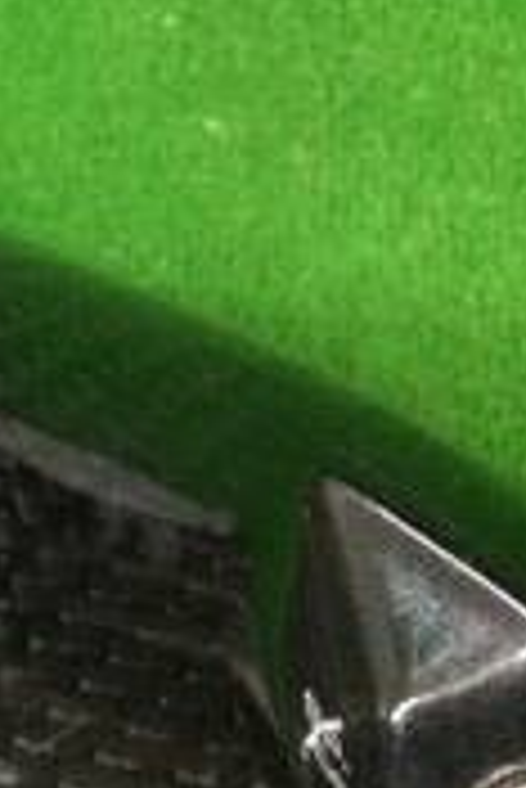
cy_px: 626
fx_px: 2581
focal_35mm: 118
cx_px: -877
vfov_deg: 17.2
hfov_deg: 9.8
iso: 200
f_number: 2.4
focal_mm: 3.3
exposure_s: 1/24
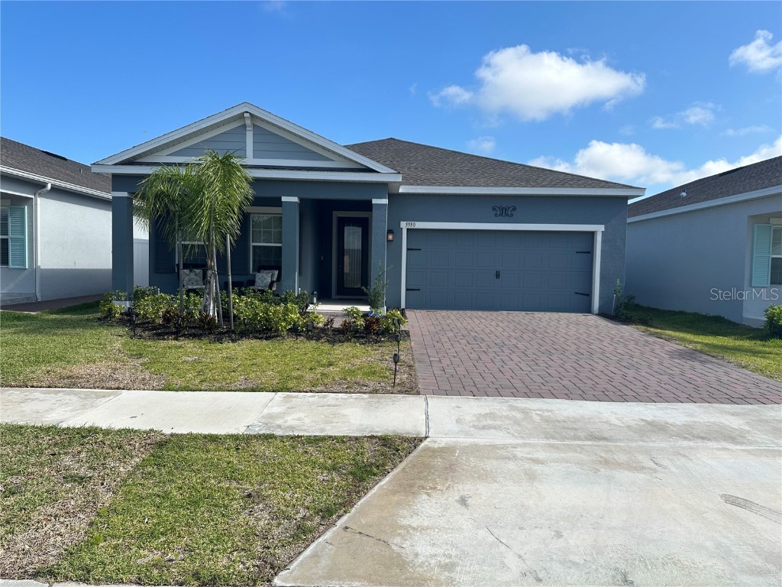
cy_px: 294
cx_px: 391
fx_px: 542
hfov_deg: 71.6
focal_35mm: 24
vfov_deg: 56.8
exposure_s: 1/4016
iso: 80
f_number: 1.78
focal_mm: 6.86
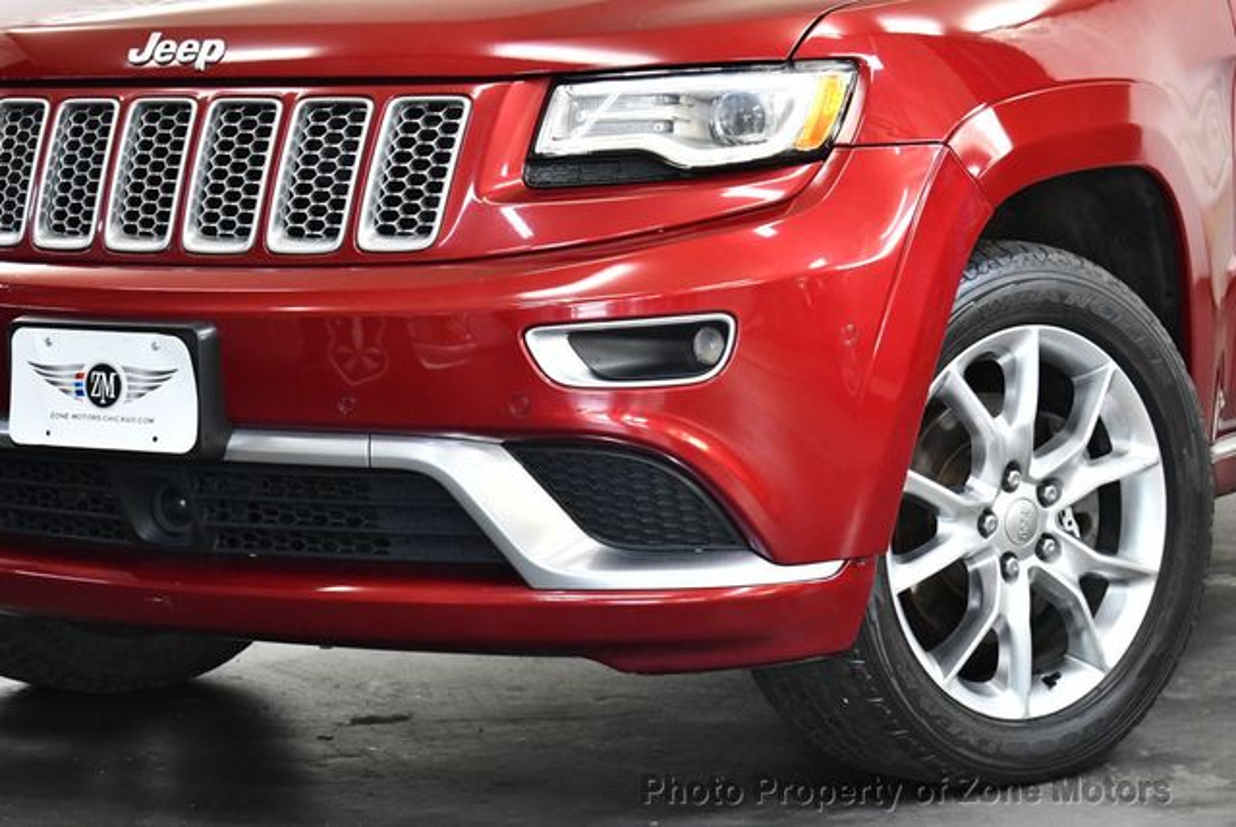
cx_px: 618
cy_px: 414
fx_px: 3780
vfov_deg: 12.5
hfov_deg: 18.6
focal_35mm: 110
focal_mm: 55
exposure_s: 1/125
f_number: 5.6
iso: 2200
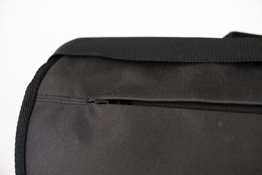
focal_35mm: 50
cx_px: 131
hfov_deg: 39.6
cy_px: 88
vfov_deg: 27.0
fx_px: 364
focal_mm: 50
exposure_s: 1/80
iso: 200
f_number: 5.6
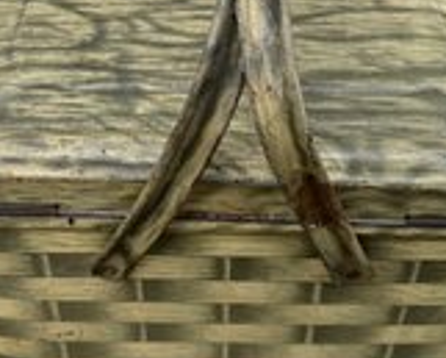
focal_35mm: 50
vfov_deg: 30.2
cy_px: 140
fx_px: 660
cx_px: 181
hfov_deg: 37.2
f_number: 1.78
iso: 80
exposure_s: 1/506
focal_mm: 6.76
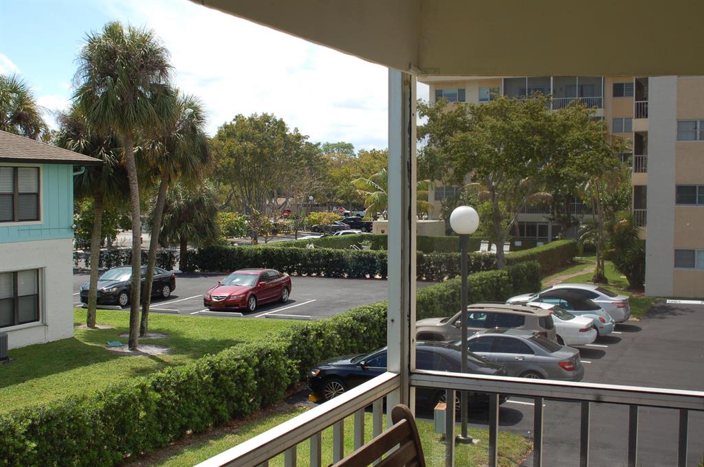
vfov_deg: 31.8
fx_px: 820
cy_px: 234
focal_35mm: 42
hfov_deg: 46.5
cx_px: 352
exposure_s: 1/320
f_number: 9
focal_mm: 28
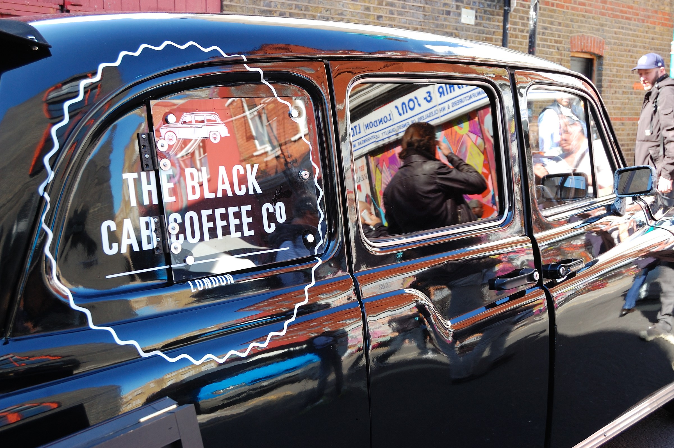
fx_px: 786
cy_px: 224
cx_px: 337
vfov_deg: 31.8
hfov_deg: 46.4
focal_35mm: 42
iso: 200
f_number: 6.3
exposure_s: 1/50
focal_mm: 28
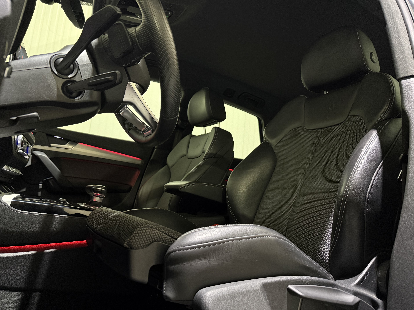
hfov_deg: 71.6
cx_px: 207
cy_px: 155
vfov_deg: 56.8
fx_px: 287
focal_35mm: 24
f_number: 1.78
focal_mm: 6.76
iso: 1000
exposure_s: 1/39
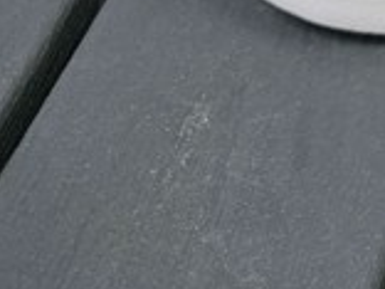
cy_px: -390
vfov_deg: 10.8
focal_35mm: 118
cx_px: 943
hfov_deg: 12.7
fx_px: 1312
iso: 250
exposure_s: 1/100
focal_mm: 6.3
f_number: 1.7
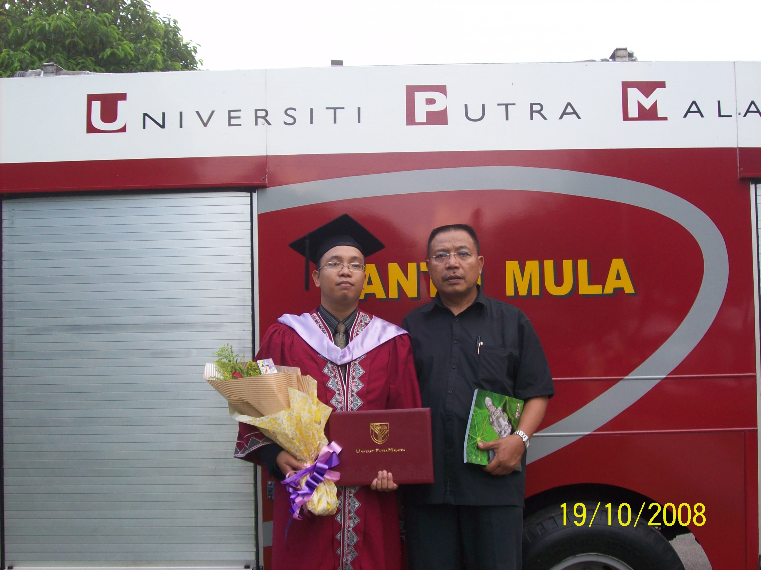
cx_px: 380
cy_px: 285
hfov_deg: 42.1
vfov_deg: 32.2
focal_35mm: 45
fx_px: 989
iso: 80
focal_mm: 7.6
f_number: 3
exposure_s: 1/113
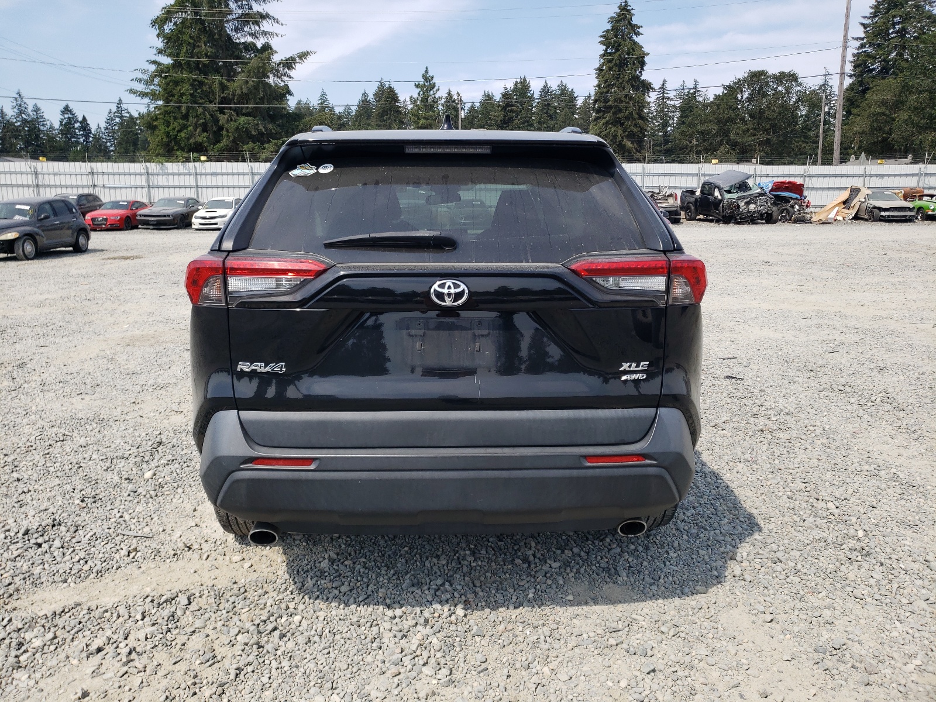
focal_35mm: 26
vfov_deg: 53.1
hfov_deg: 67.3
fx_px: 703
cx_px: 468
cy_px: 351
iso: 50
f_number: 1.5
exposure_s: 1/2000
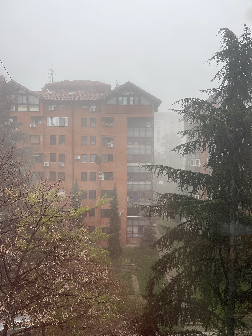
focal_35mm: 26
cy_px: 168
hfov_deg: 53.1
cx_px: 126
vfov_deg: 67.3
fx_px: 252
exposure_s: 1/198
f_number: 1.6
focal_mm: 5.1
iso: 32
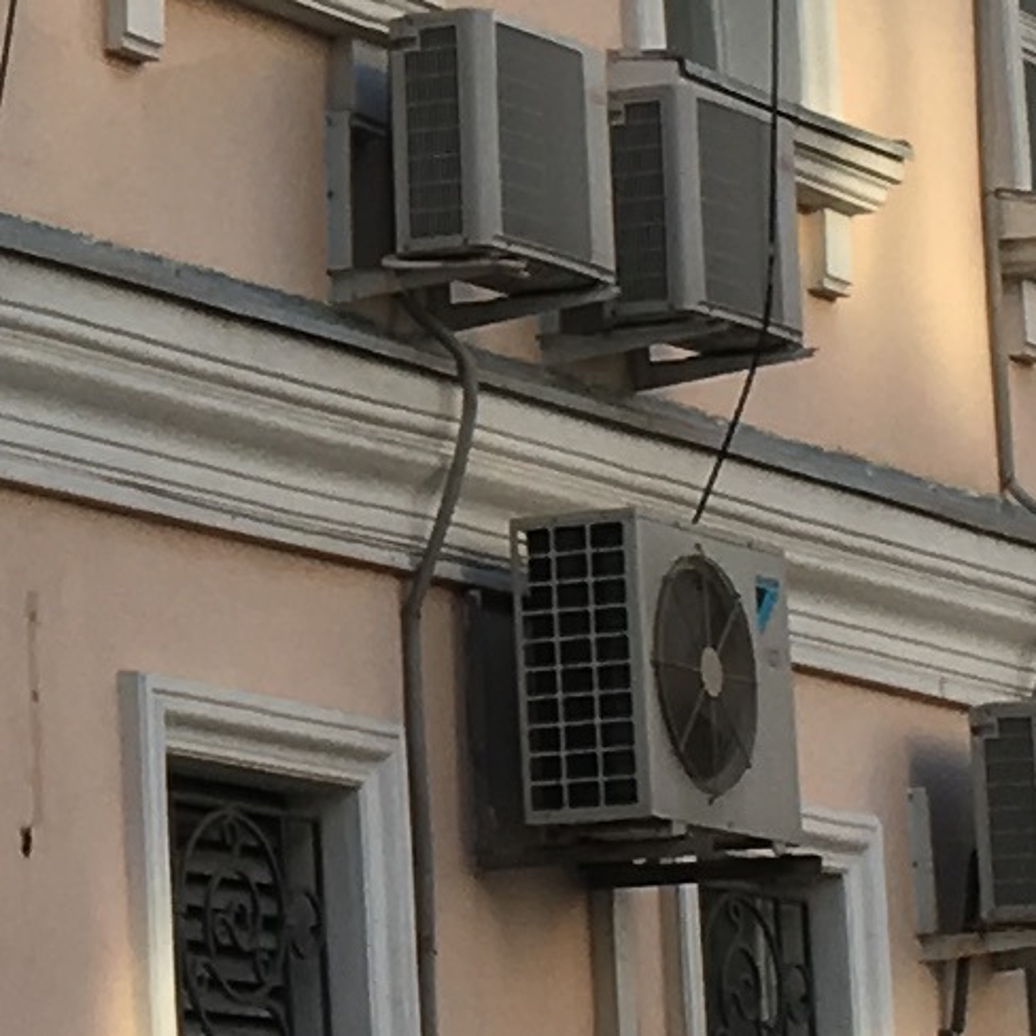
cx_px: -730
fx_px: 7178
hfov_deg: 8.0
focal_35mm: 212
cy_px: -142
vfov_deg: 8.2
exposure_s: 1/377
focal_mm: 4.15
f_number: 2.2
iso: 25
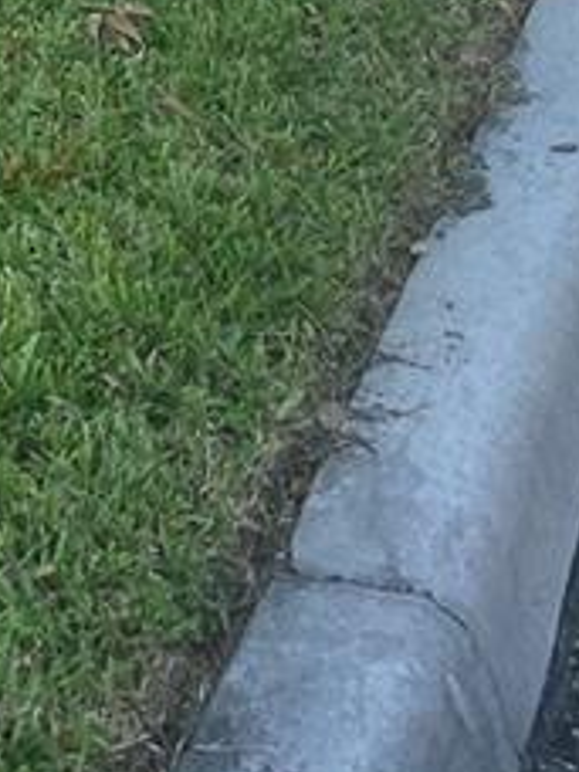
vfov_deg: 11.5
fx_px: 3055
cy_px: -1158
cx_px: -369
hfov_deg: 10.4
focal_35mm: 137
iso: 32
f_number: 1.8
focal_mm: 4.25
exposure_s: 1/312
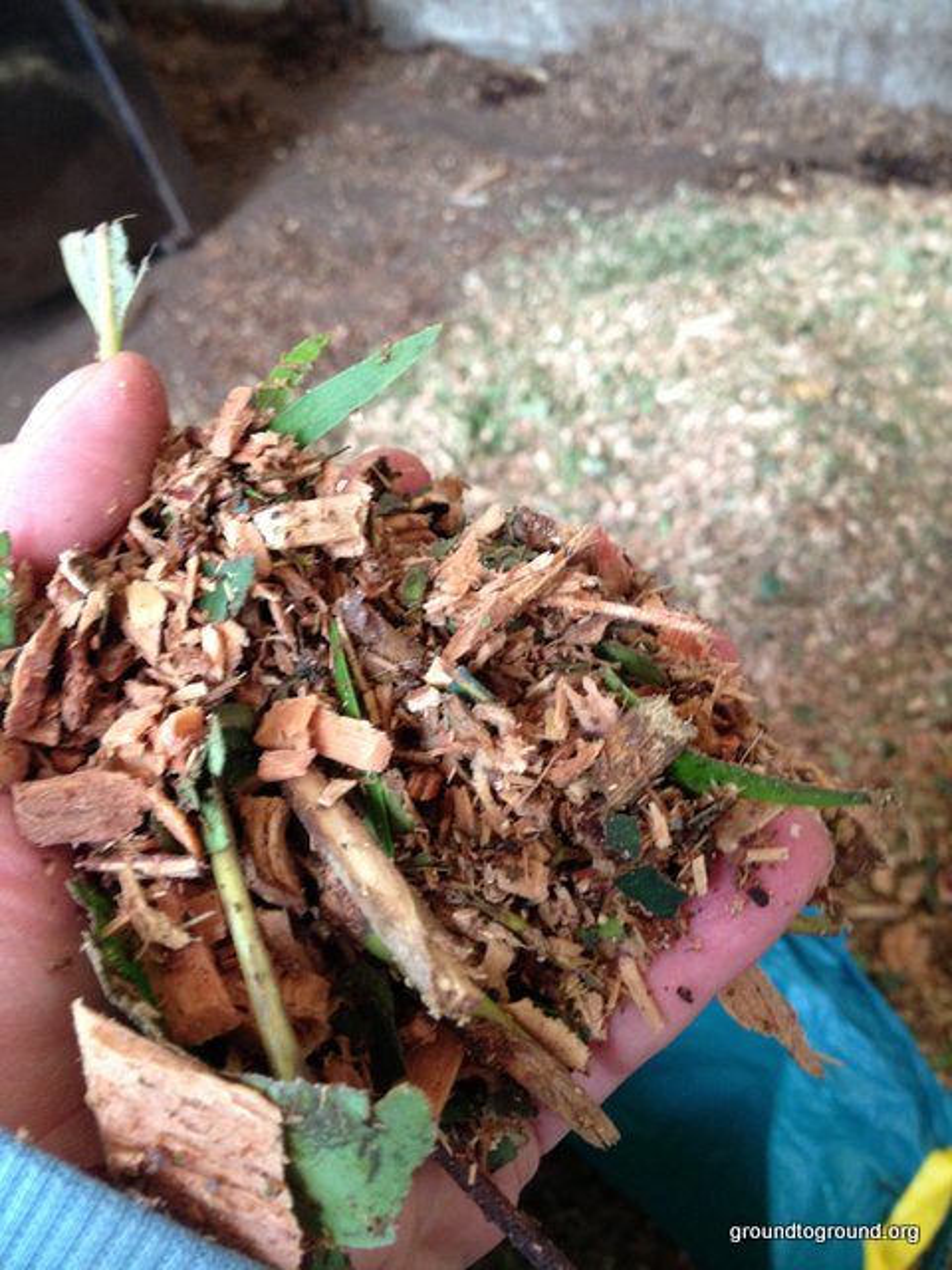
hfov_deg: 40.7
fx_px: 1283
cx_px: 476
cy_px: 635
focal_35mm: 35
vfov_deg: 52.6
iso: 160
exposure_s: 1/20
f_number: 2.4
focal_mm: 4.28
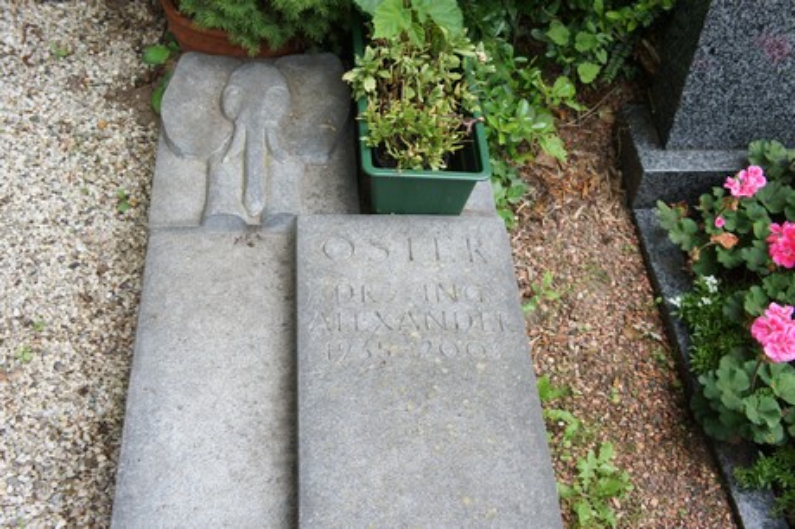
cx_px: 398
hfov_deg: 45.0
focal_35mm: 44
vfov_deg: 30.8
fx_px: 960
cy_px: 264
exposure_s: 1/80
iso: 200
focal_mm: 29
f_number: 5.6
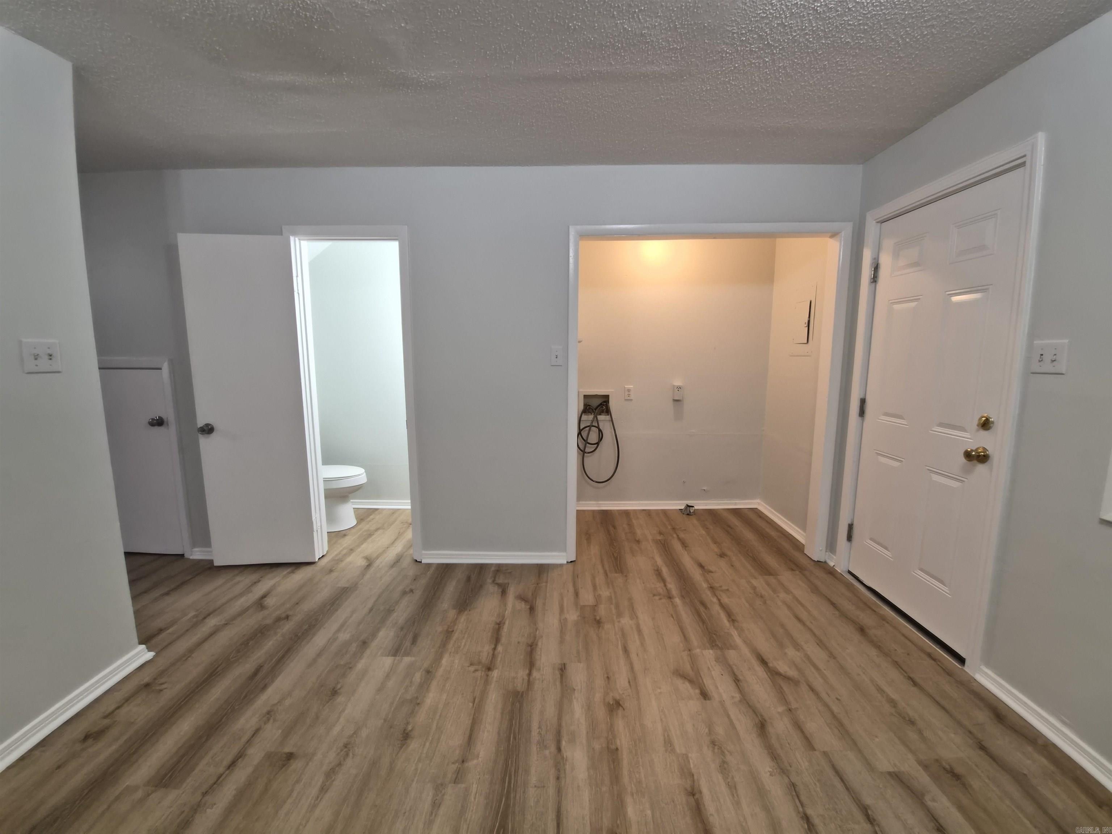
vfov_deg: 89.9
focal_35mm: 13
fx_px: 418
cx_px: 556
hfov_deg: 106.2
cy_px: 417
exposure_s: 1/60
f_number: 2.2
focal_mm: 1.7
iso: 160
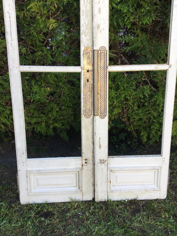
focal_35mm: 31
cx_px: 88
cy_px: 118
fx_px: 211
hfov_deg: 45.4
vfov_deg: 58.4
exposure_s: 1/100
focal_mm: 3.3
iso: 25
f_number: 2.4
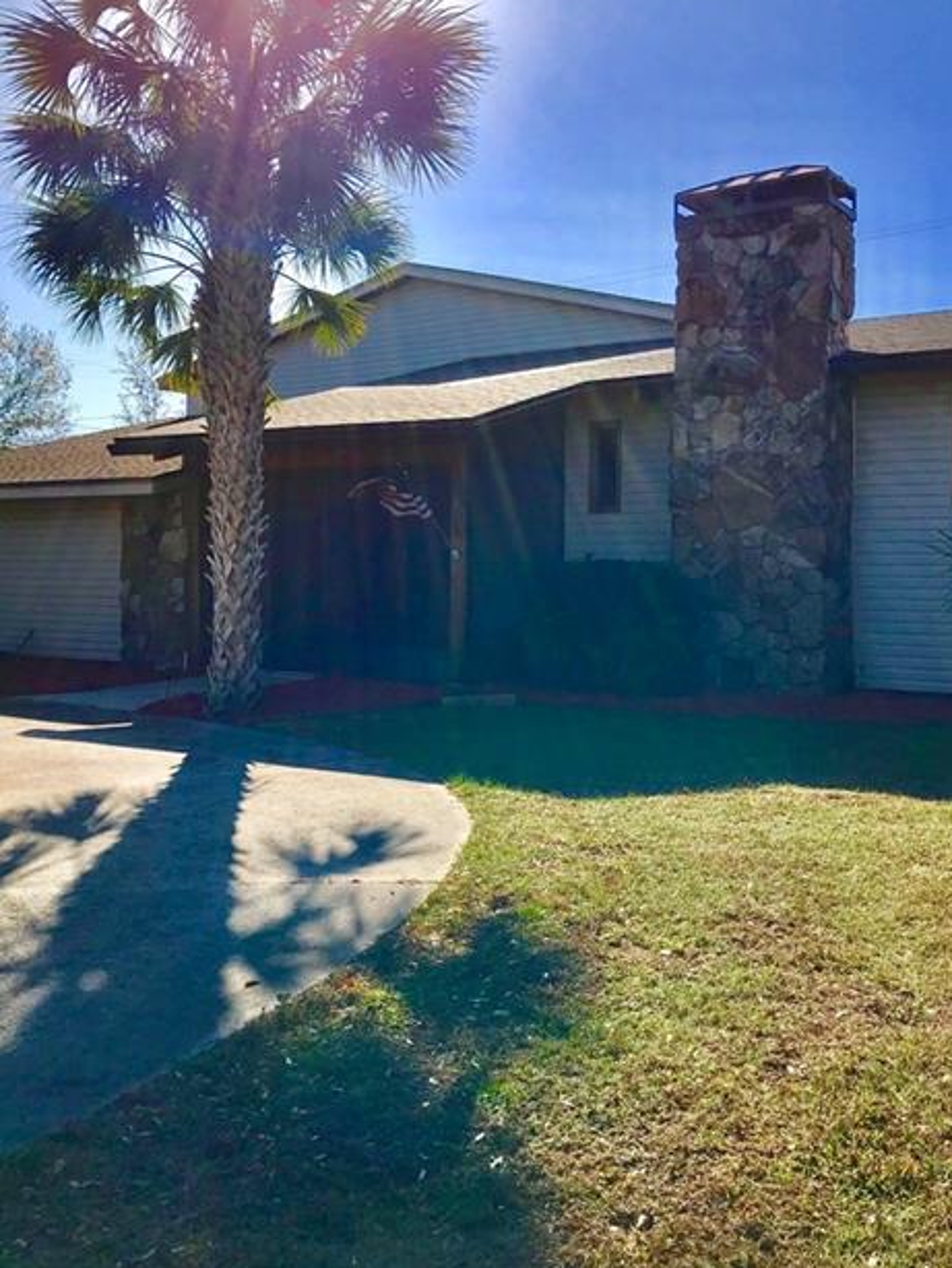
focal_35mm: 35
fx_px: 1283
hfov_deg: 40.7
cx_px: 463
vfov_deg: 52.6
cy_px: 611
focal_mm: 3.99
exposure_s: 1/2817
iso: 20
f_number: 1.8
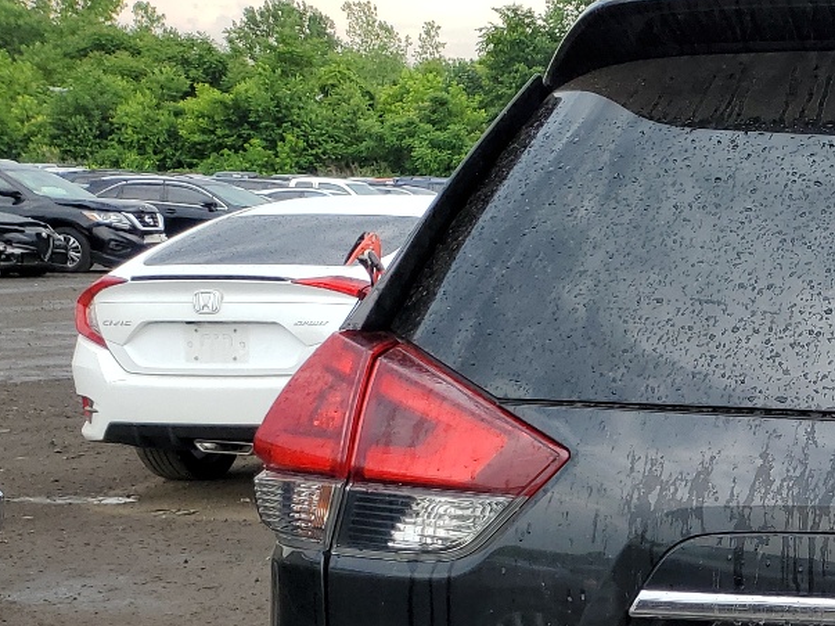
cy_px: 648
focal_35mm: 69
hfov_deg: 24.7
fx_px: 1664
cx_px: 1066
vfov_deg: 20.5
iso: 50
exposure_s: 1/769
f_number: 1.5
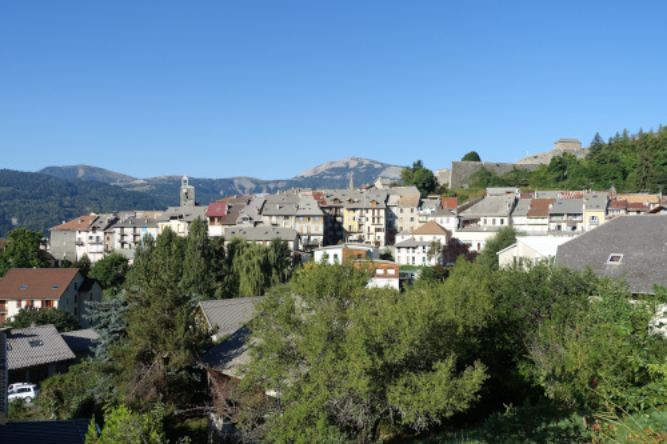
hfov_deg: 67.4
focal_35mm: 27
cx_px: 334
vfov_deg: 47.9
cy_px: 222
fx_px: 500
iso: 125
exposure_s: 1/100
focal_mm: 9.75
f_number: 4
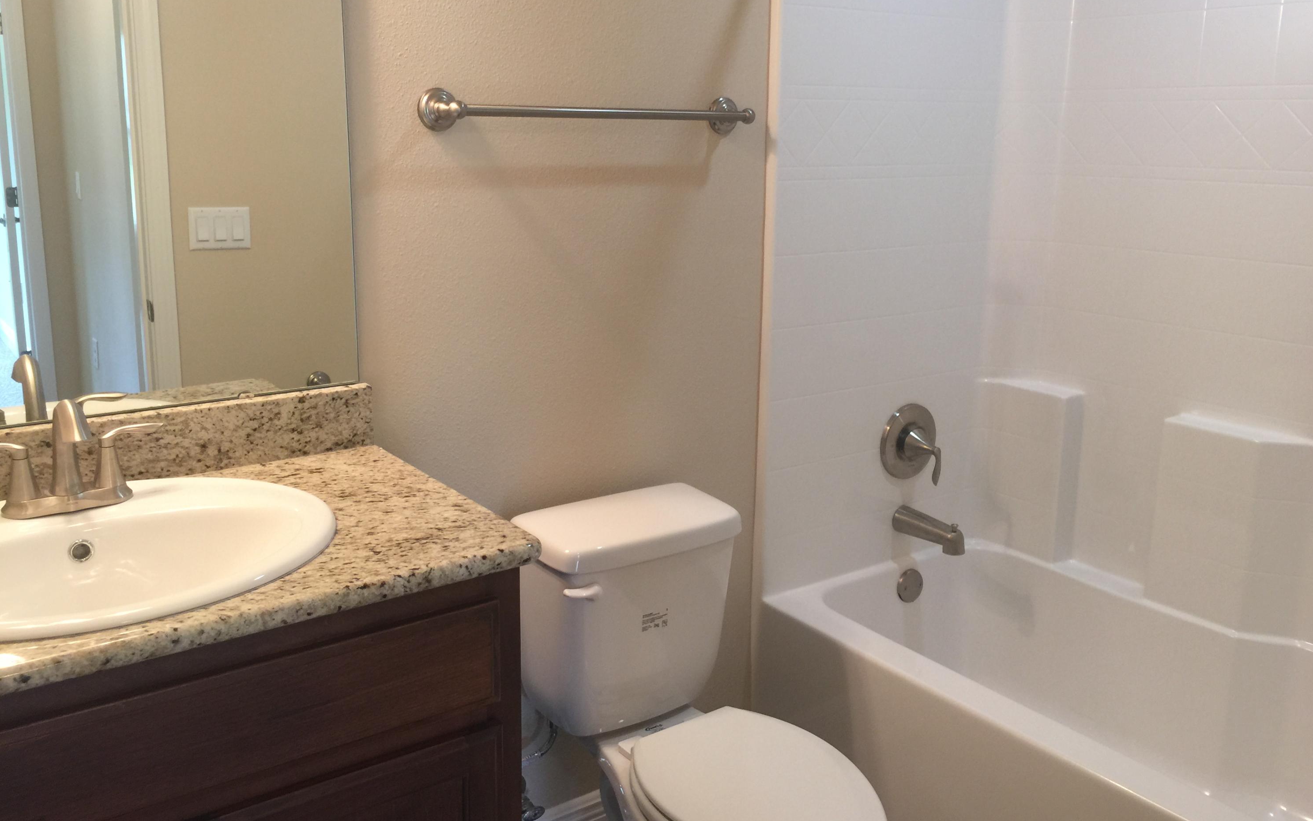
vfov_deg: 40.5
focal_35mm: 31
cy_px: 358
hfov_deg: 61.2
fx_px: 1109
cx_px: 654
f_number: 2.2
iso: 40
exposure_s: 1/15
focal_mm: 4.15
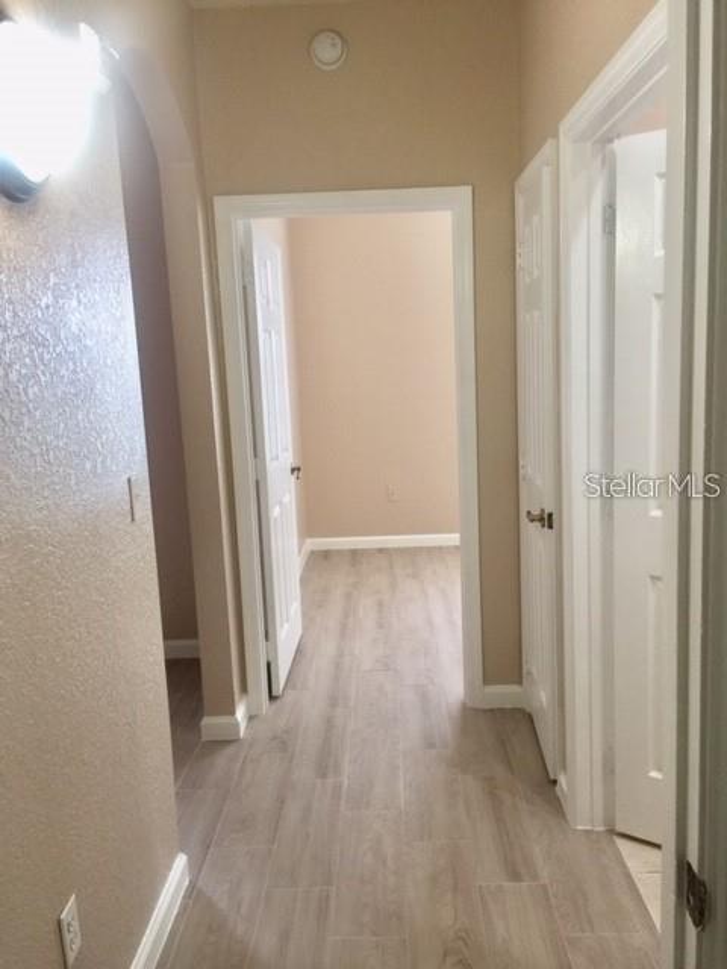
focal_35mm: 29
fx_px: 812
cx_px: 364
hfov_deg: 48.2
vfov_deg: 61.7
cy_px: 484
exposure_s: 1/30
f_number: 2.2
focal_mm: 4.15
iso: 50
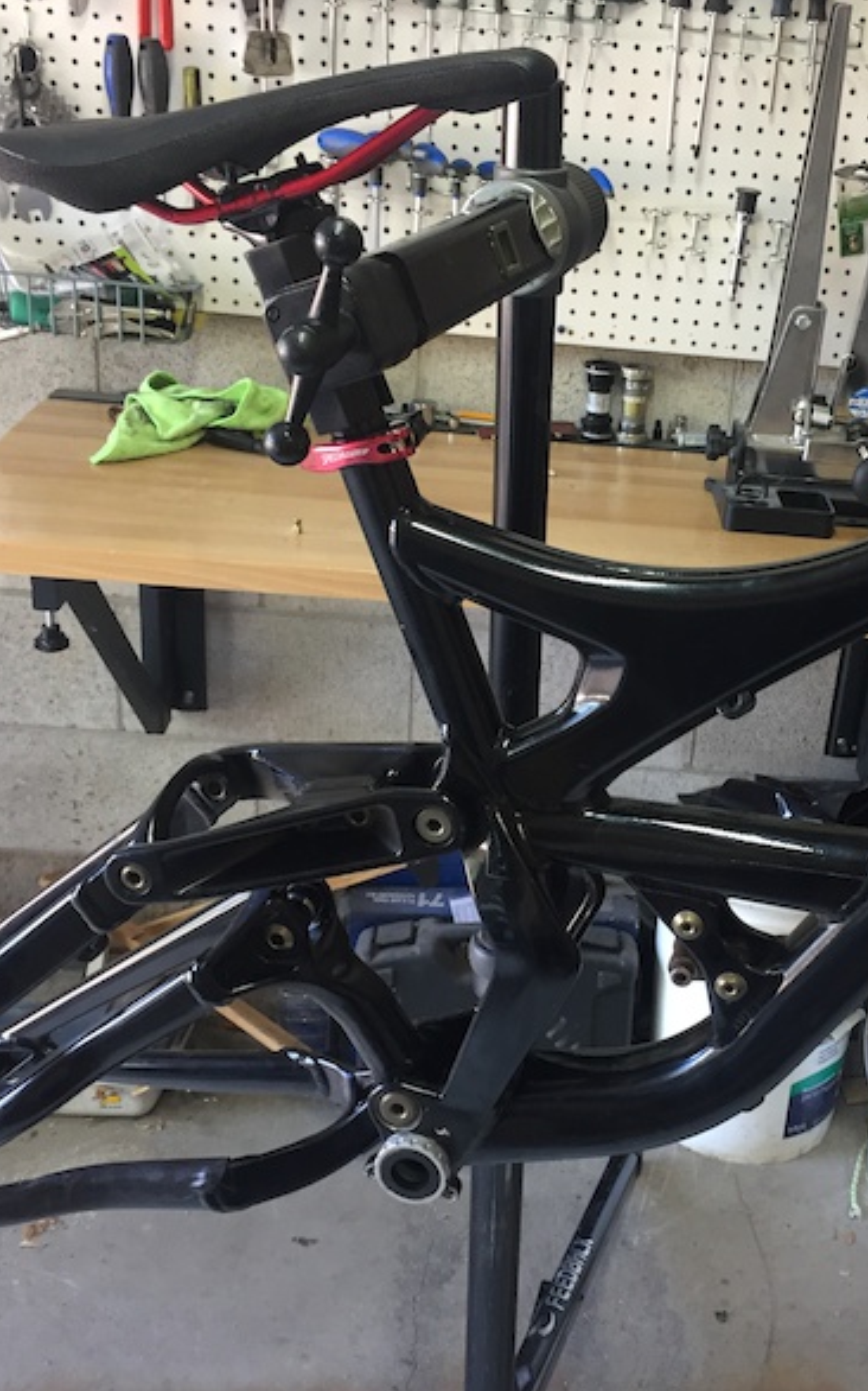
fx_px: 1590
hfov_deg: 30.1
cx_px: 628
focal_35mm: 42
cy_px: 688
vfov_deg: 47.2
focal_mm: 4.15
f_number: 2.2
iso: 80
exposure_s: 1/30
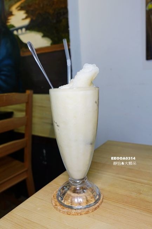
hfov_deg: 43.6
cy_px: 114
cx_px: 76
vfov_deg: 61.9
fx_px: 190
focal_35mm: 30
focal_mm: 11.12
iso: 125
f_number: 2.8
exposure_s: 1/40
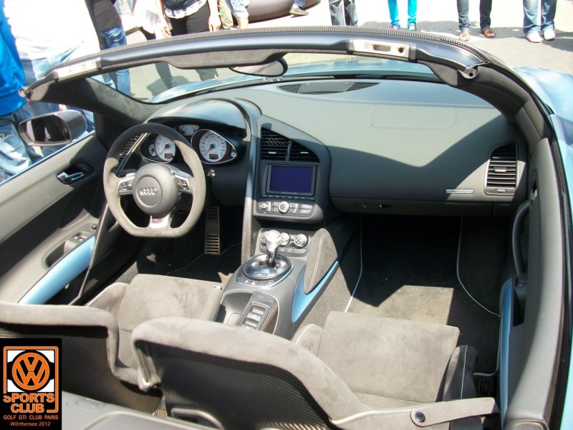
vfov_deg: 41.8
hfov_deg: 54.0
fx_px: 563
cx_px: 286
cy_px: 215
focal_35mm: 34
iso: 80
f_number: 2.9
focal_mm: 5.7
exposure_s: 1/237
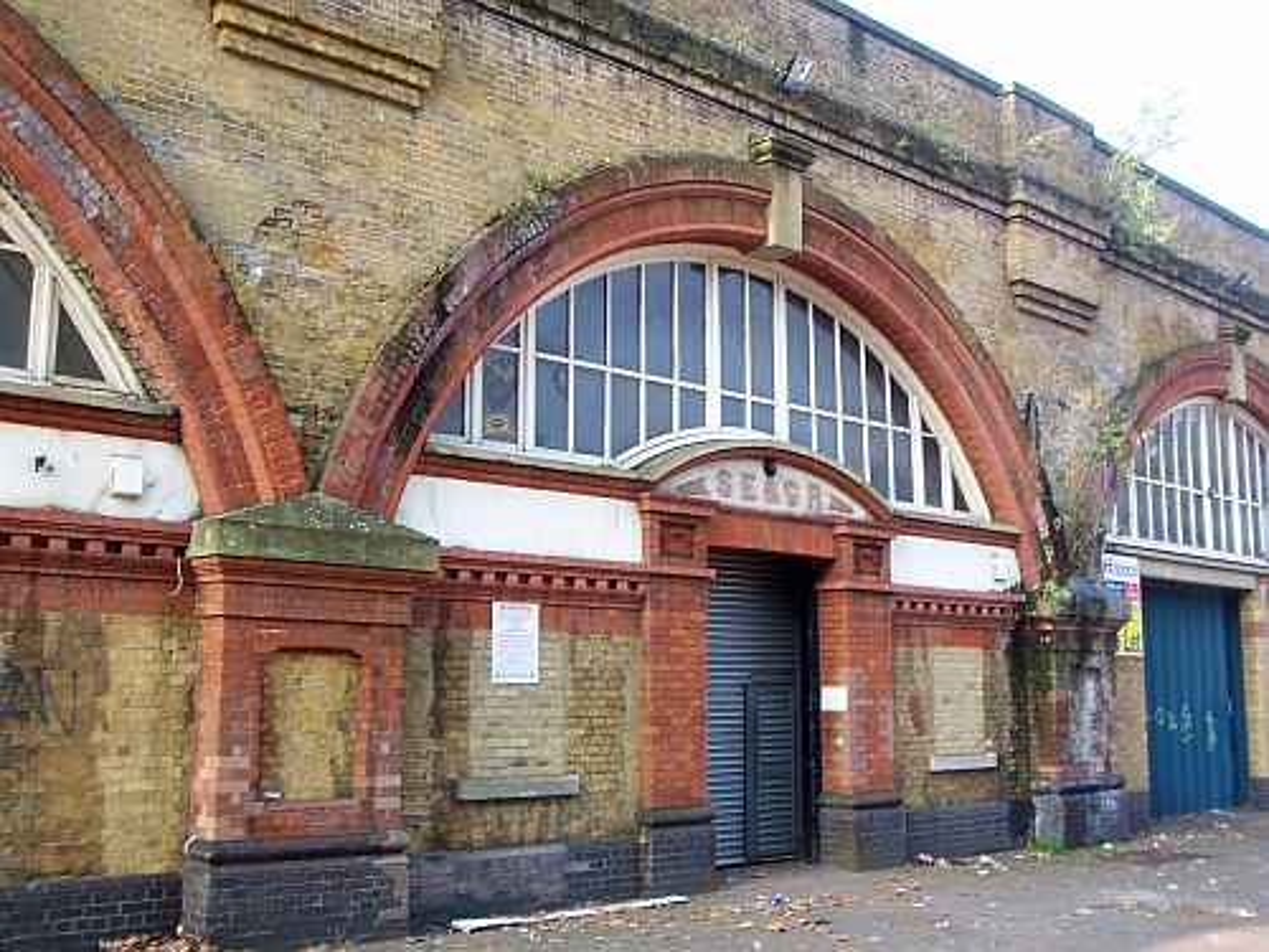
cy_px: 476
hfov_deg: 47.9
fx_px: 1430
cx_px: 634
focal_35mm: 39
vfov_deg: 36.8
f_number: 3.9
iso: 64
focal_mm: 6.4
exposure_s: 1/60
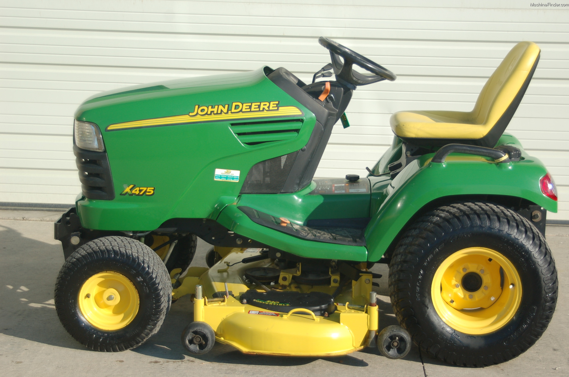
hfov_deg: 27.0
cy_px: 188
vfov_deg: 18.1
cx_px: 284
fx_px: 1183
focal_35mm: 75
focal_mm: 50
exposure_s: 1/1000
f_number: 4.8
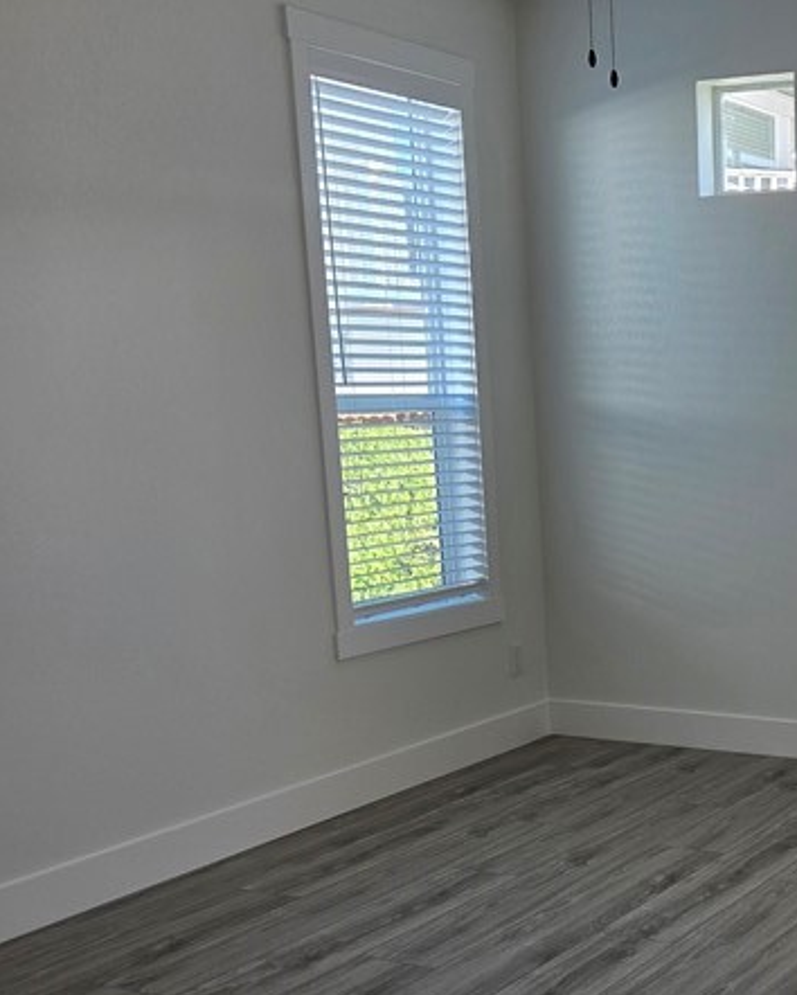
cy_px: 718
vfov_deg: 35.4
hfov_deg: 27.3
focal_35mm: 52
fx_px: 1532
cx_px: 824
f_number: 1.8
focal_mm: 5.4
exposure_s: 1/180
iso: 64
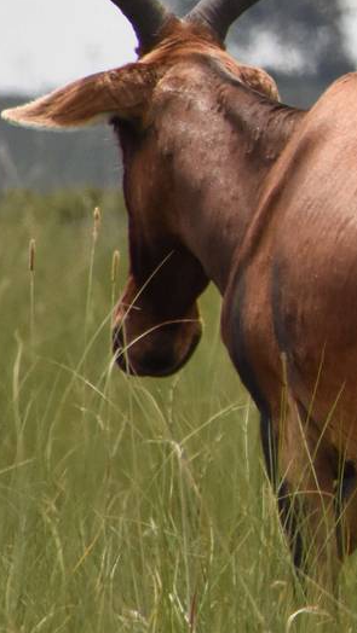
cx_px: 646
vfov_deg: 1.5
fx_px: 24201
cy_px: 40
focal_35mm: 1439
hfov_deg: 0.8
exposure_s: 1/2000
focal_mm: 300
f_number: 13
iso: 2000
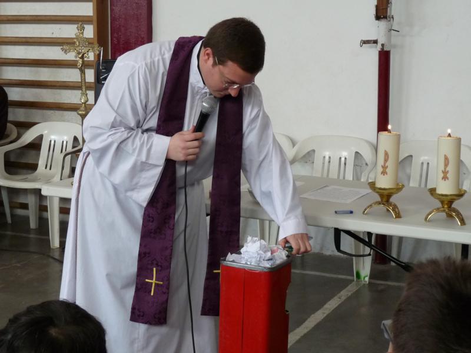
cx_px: 236
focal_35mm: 64
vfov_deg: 22.9
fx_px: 871
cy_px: 176
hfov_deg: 30.3
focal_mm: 8
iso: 200
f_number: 3.2
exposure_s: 1/30
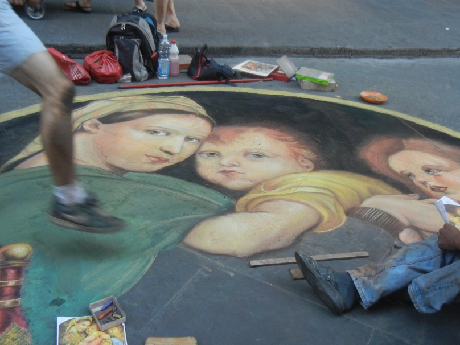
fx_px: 505
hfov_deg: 48.9
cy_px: 185
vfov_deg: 37.7
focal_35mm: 38
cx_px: 245
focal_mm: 5.4
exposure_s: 1/59.1
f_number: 3.5
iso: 395
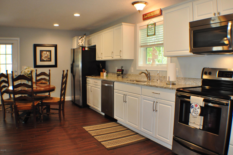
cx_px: 116
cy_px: 78
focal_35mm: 36
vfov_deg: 36.8
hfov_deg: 53.2
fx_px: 233
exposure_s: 1/60
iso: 1000
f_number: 5
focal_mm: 24
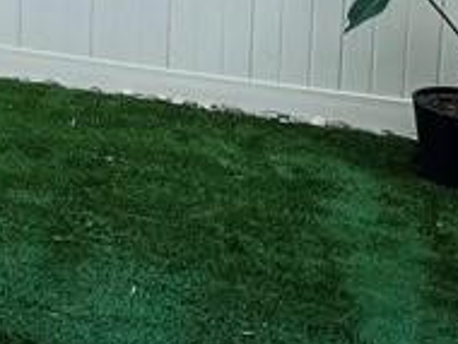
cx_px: -335
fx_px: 927
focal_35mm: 70
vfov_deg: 19.0
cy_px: -142
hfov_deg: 20.7
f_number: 1.8
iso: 32
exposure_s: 1/564
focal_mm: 1.57
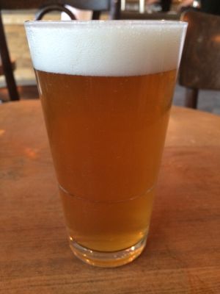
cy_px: 147
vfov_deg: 61.7
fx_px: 246
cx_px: 110
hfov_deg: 48.2
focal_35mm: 29
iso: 250
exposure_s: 1/33
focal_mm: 4.15
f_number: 2.2
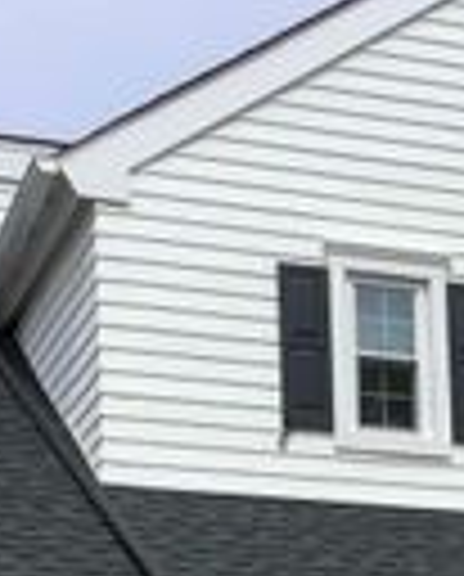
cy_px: 808
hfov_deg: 12.9
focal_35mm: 118
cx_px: 478
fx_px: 2018
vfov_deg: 15.3
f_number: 2.4
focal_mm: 3.3
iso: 25
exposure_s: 1/2037
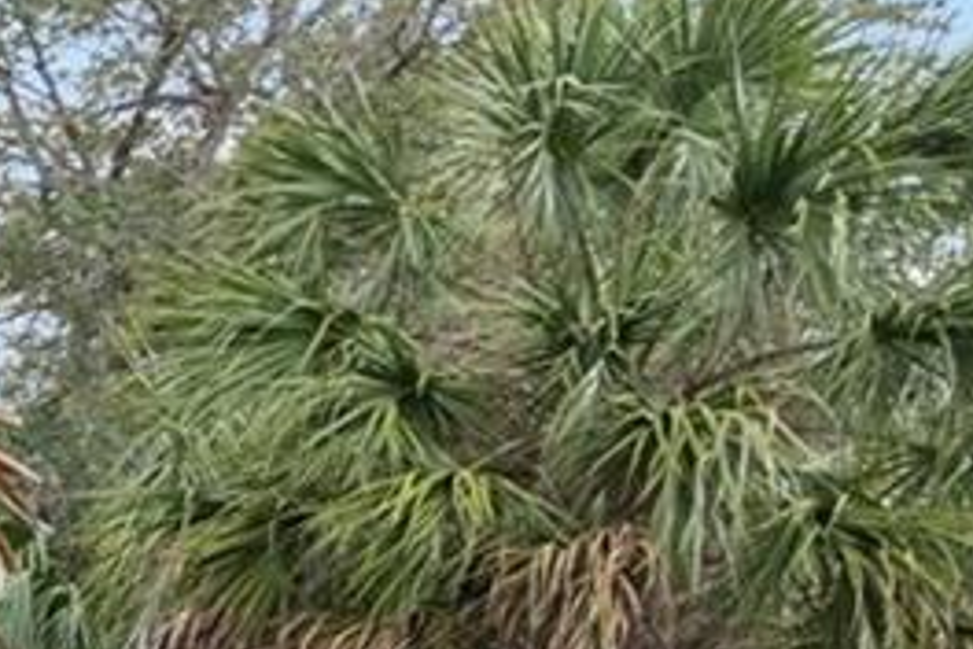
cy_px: 863
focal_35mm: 103
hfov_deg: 14.0
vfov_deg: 12.8
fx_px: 2784
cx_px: -1349
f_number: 8
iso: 320
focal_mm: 17
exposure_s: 1/60
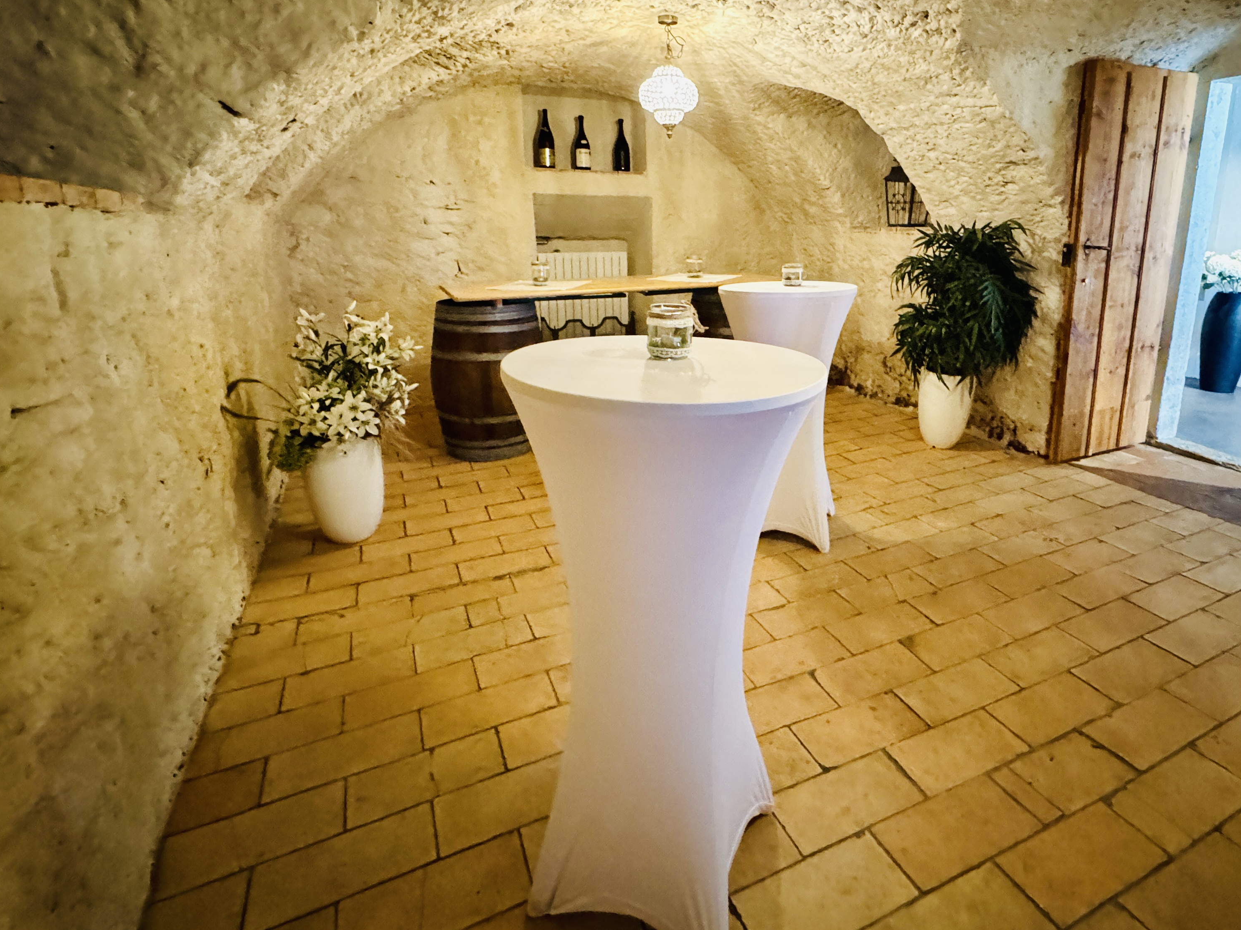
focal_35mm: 19
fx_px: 681
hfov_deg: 84.1
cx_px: 711
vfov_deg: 67.9
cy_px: 368
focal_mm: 2.22
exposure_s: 1/33
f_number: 2.2
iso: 1250
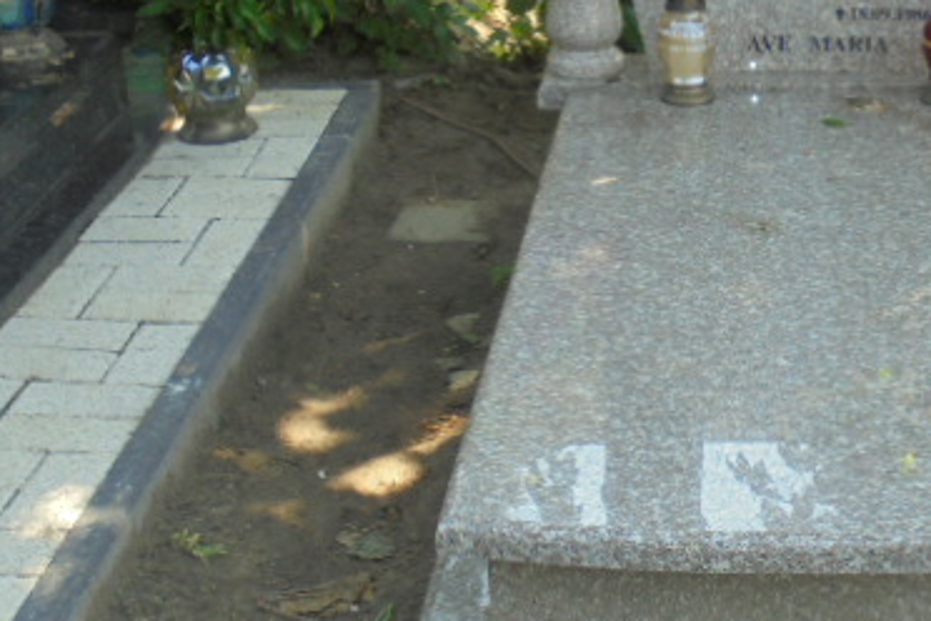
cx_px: 756
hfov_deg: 28.9
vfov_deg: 20.0
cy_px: 218
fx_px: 1758
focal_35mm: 68
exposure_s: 1/80
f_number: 4.2
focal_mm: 6.9
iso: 100
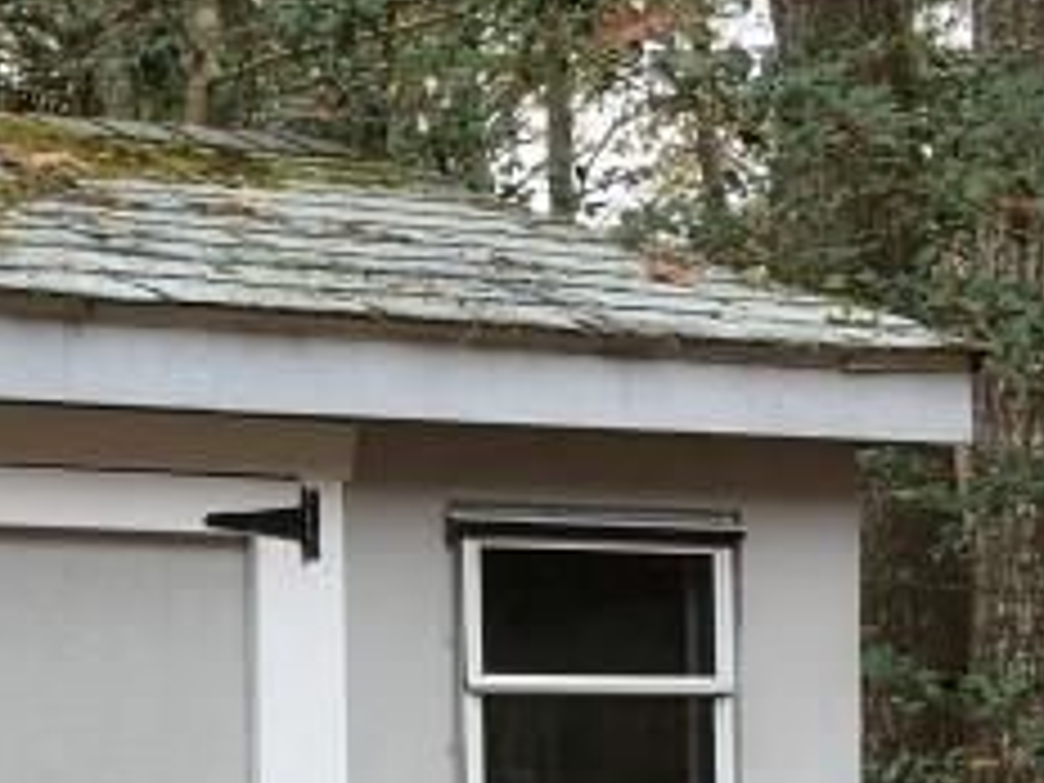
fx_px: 3619
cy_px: 950
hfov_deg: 15.7
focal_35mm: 120
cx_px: -261
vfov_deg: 12.1
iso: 25
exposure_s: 1/124
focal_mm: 4.15
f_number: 2.2
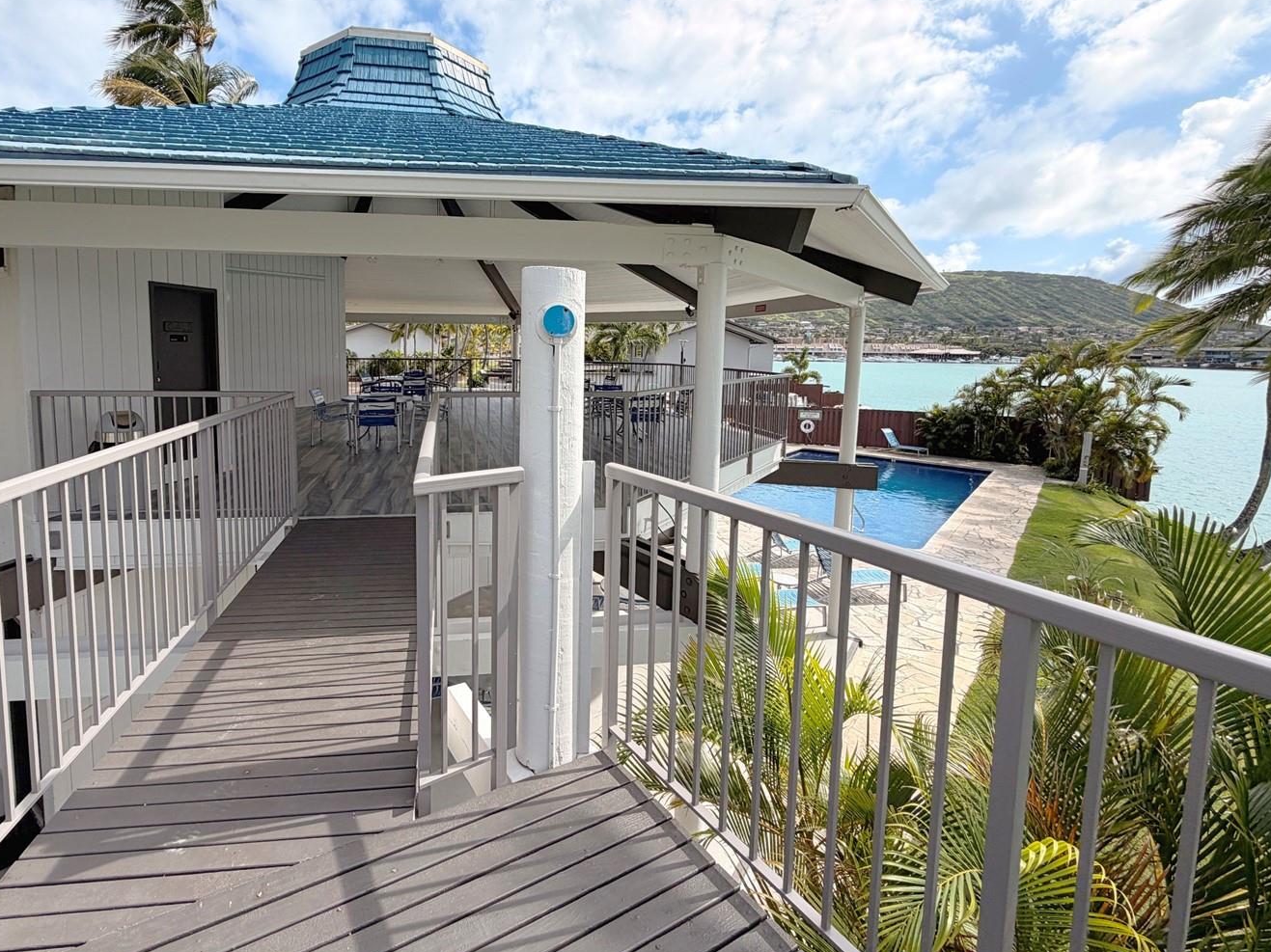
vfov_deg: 74.2
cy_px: 402
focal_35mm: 17
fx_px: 624
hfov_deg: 90.3
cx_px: 532
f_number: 2.2
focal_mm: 2.22
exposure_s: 1/888
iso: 20
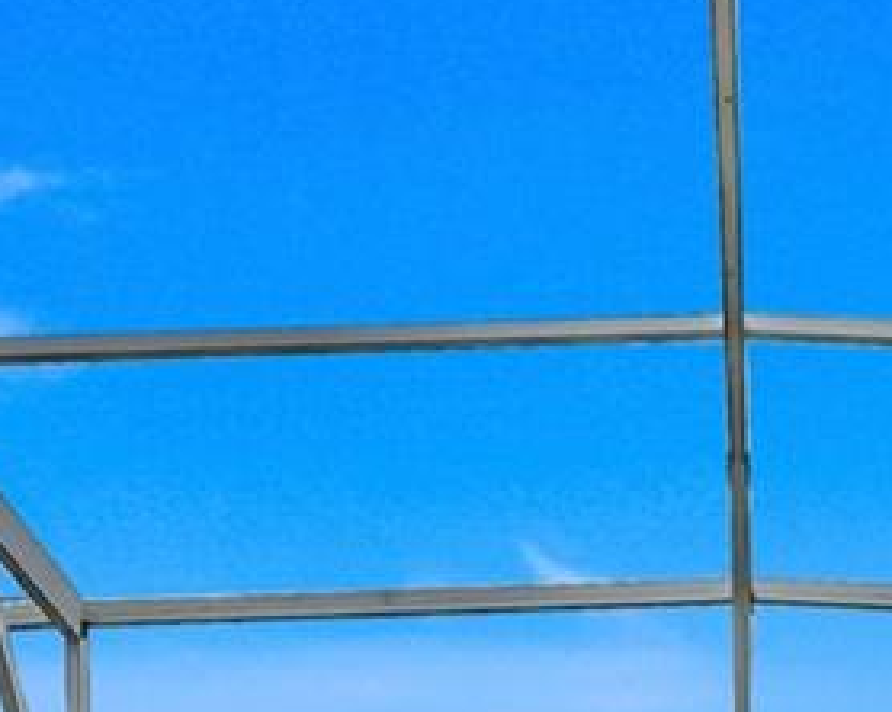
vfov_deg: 14.9
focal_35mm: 81
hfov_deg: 23.0
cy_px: 1482
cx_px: 796
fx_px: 2137
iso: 250
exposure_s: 1/60
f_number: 9
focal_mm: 10
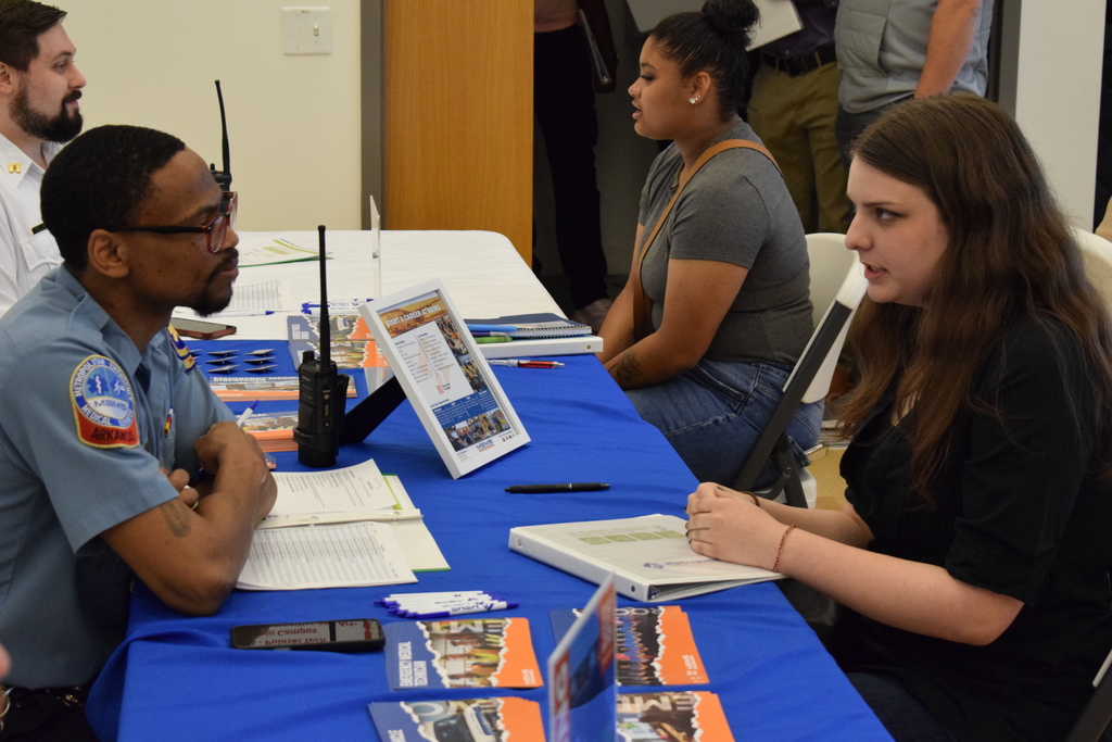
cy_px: 371
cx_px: 556
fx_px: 2549
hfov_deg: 24.6
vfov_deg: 16.6
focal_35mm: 82
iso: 3200
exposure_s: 1/160
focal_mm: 55
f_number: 6.3
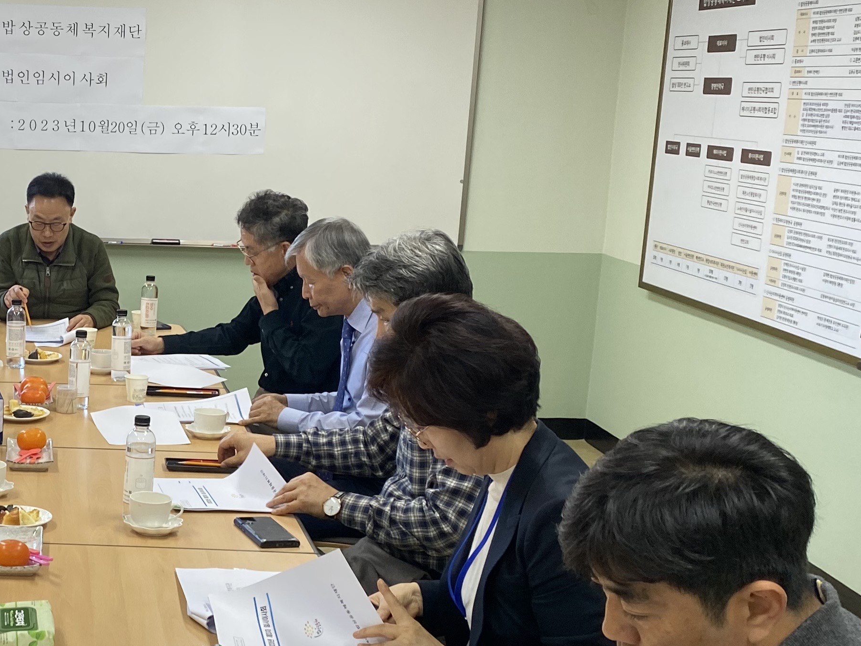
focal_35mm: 58
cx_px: 81
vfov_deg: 25.2
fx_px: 1443
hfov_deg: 31.6
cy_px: 406
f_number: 1.8
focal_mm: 4.25
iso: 100
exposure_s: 1/120
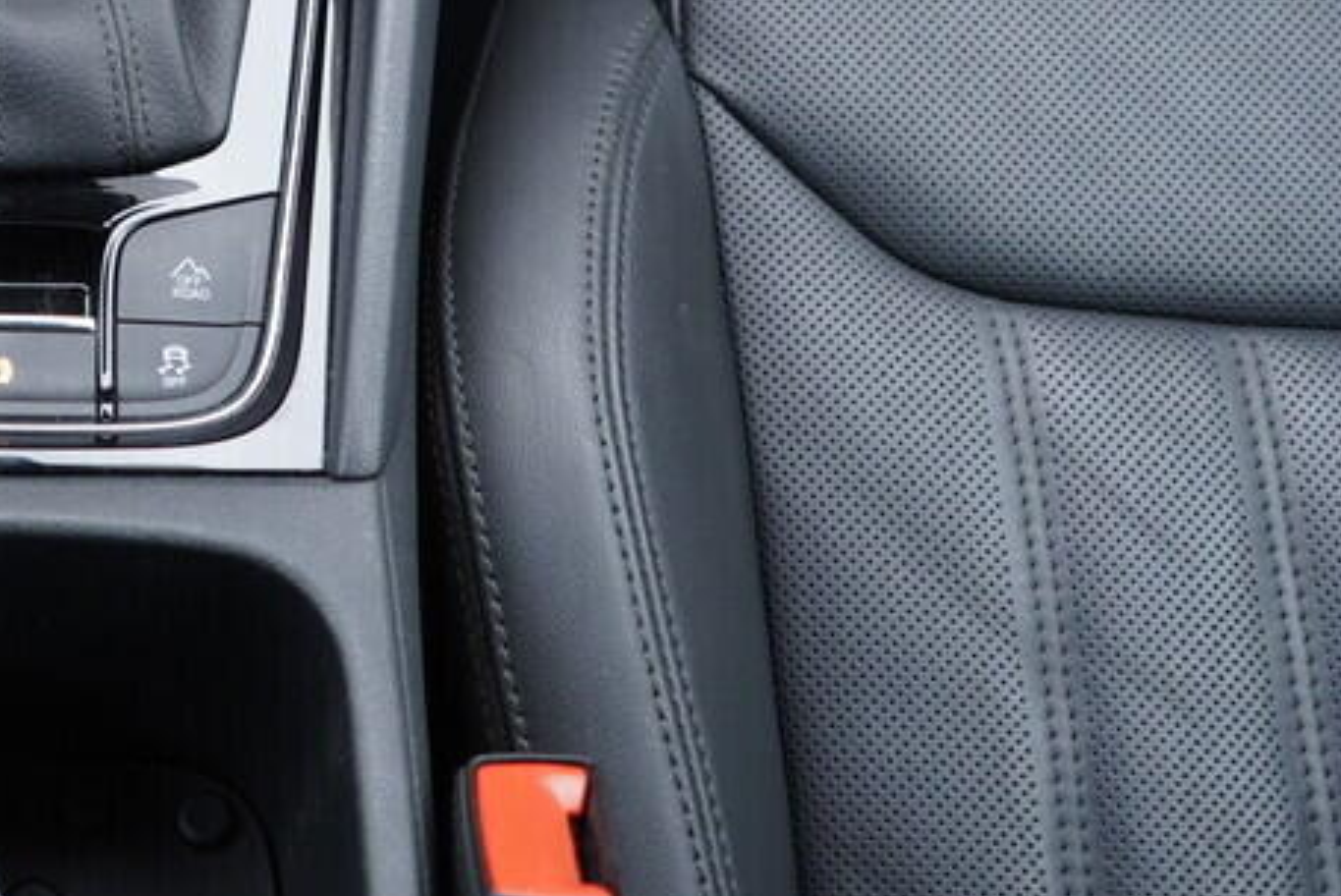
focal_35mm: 81
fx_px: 3019
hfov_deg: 24.0
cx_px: 32
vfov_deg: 16.4
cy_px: -81
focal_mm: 24
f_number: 2.8
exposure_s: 1/40
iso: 320
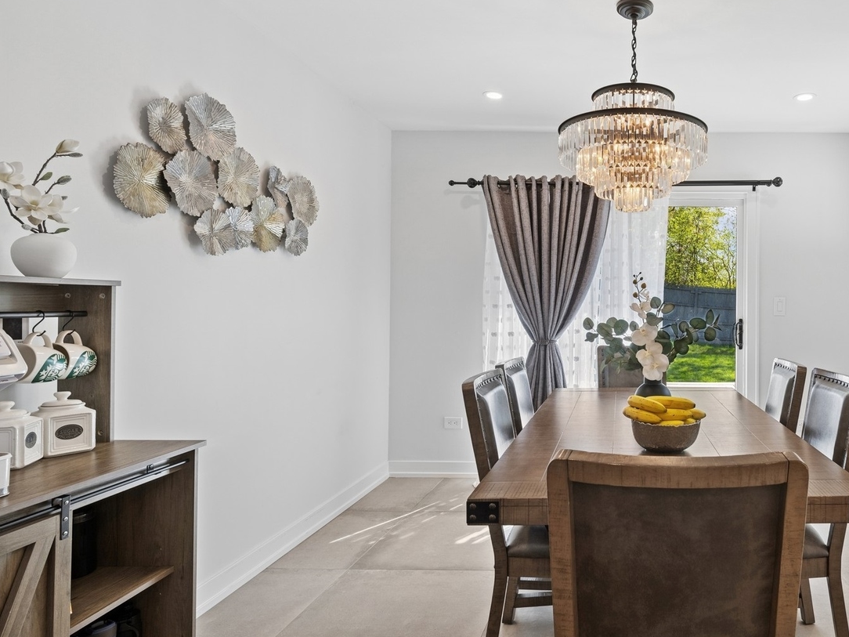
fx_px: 582
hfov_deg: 67.8
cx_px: 634
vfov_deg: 57.4
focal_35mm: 24
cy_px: 302
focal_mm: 16.5
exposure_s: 1/20
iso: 200
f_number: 8
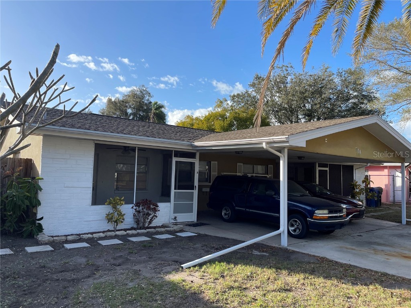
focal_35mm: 25
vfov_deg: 54.9
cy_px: 154
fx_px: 297
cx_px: 206
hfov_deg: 69.4
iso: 32
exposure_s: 1/1618
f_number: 1.6
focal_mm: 5.1
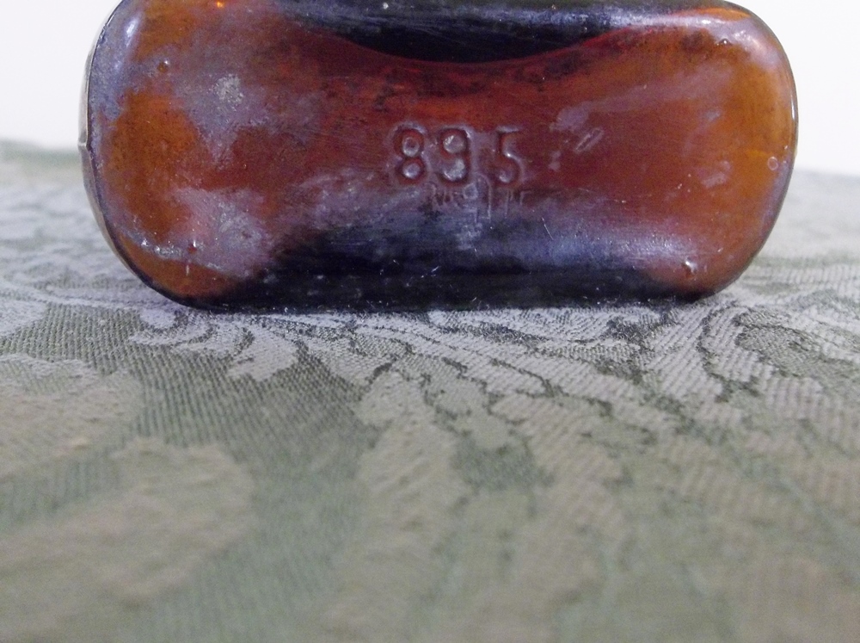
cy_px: 322
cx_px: 430
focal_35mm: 32
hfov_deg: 56.9
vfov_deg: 44.1
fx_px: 794
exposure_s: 1/8
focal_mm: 5.7
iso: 400
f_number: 3.7
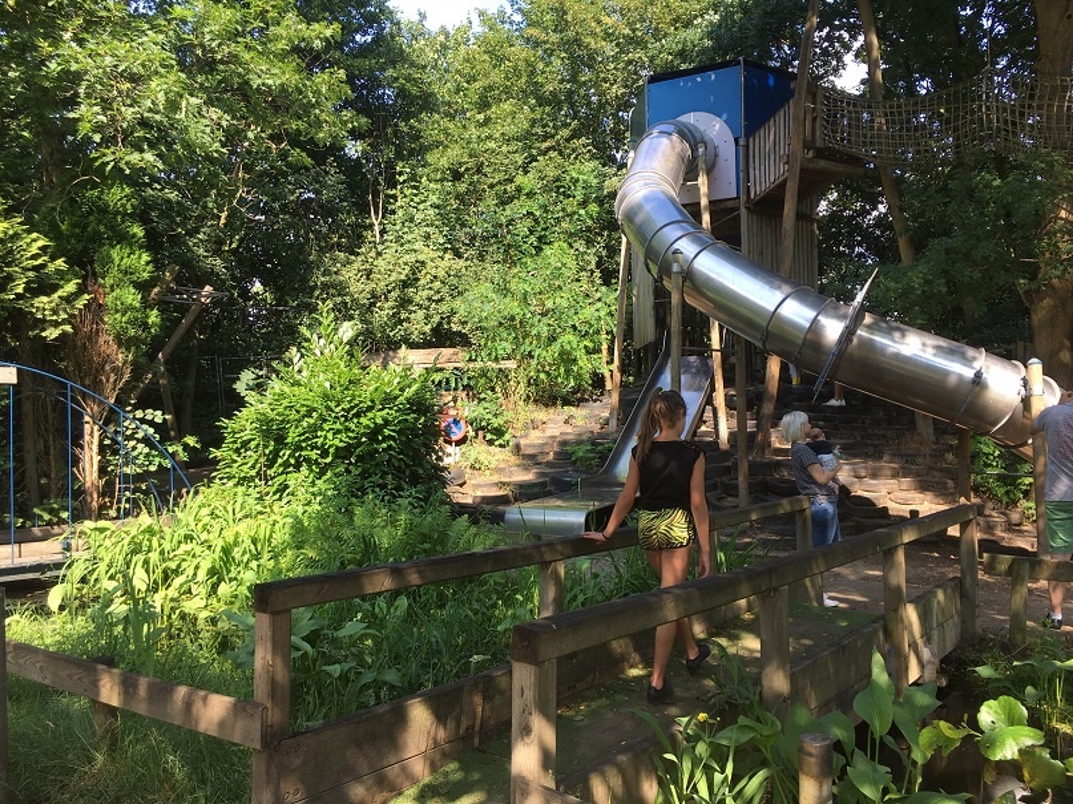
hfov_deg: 61.7
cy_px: 402
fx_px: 899
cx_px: 536
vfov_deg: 48.2
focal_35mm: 29
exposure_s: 1/287
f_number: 2.2
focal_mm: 4.15
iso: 25
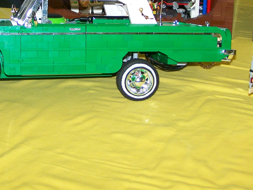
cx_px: 106
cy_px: 28
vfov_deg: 16.8
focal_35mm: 87
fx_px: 636
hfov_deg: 22.5
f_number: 3
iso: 160
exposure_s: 1/60
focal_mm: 8
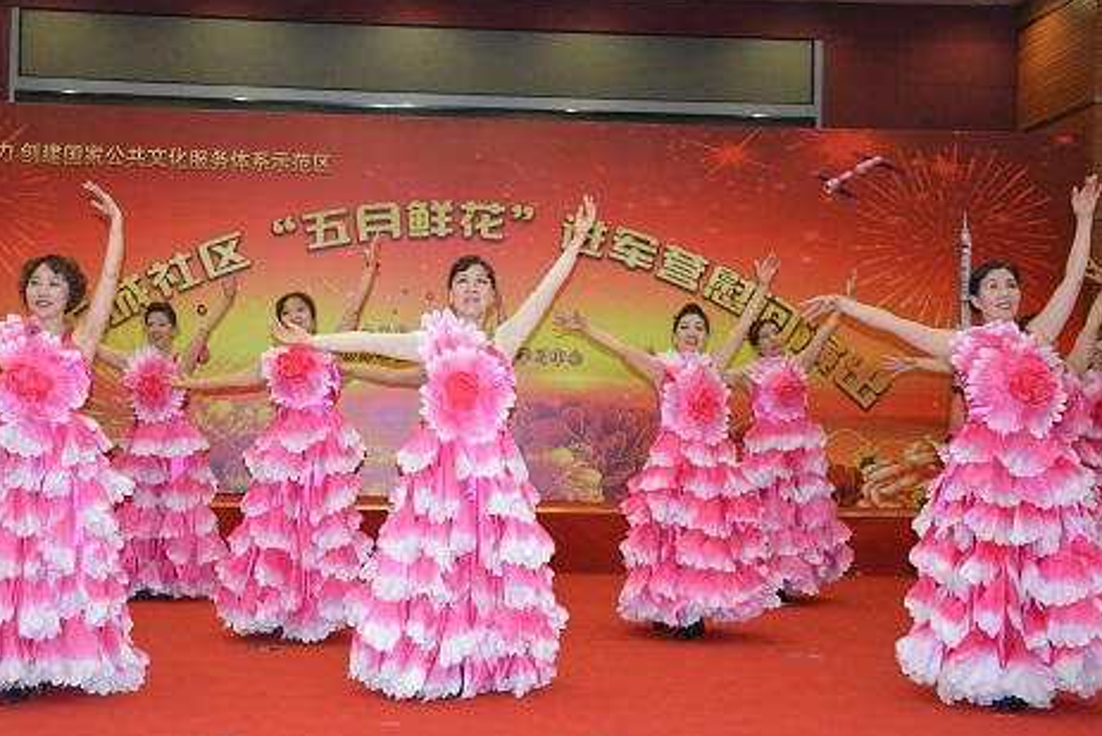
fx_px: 1562
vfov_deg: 26.5
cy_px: 331
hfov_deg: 38.8
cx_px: 491
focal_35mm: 51
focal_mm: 30
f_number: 4.2
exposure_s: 1/60
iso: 2500
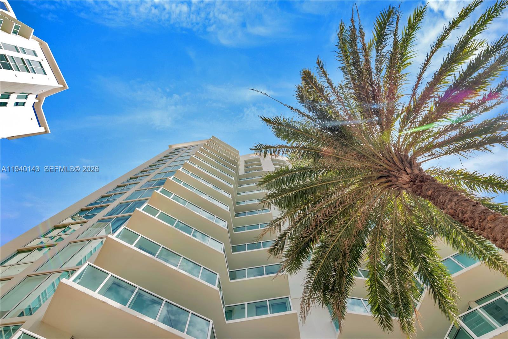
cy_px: 170
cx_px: 254
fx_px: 233
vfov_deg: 72.0
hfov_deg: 95.0
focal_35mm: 16
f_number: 8
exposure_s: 1/125
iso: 100
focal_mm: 11
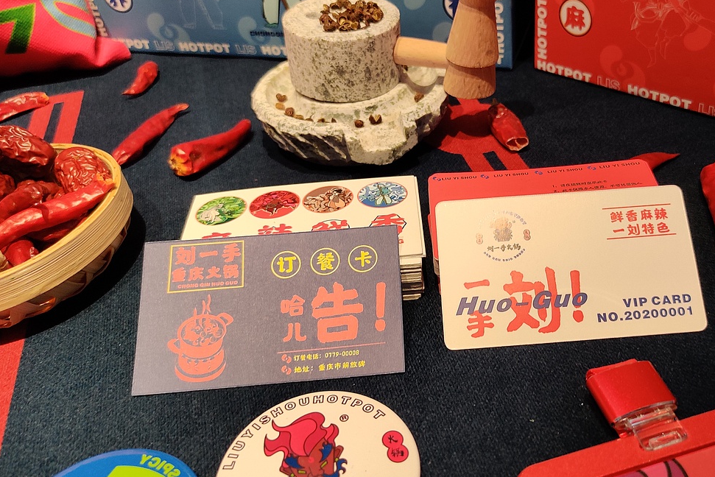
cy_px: 236
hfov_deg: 51.4
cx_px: 445
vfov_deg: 36.0
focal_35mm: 37
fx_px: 735
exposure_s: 1/100
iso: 160
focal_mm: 4.75
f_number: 1.65
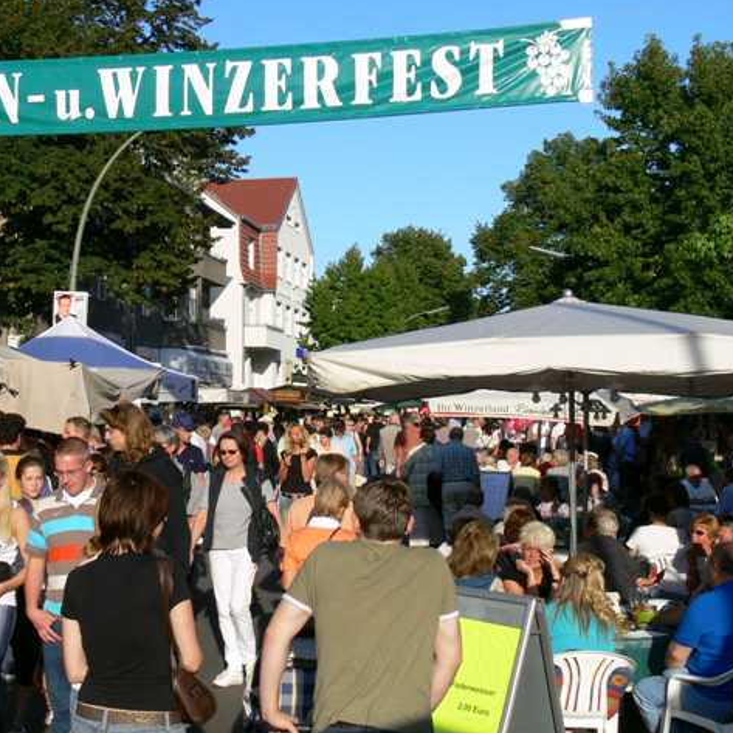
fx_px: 1318
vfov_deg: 31.1
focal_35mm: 55
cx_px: 243
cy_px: 363
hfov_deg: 30.8
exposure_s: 1/250
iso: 80
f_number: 5.6
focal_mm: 9.4
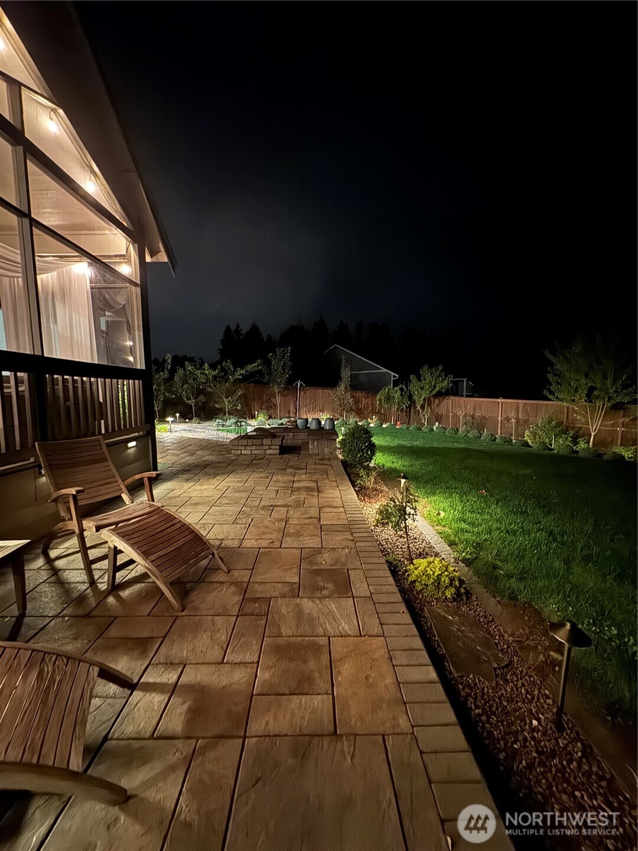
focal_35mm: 14
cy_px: 426
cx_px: 319
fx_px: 344
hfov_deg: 85.7
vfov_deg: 102.1
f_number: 2.2
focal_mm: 2.22
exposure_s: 1/7
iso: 4000
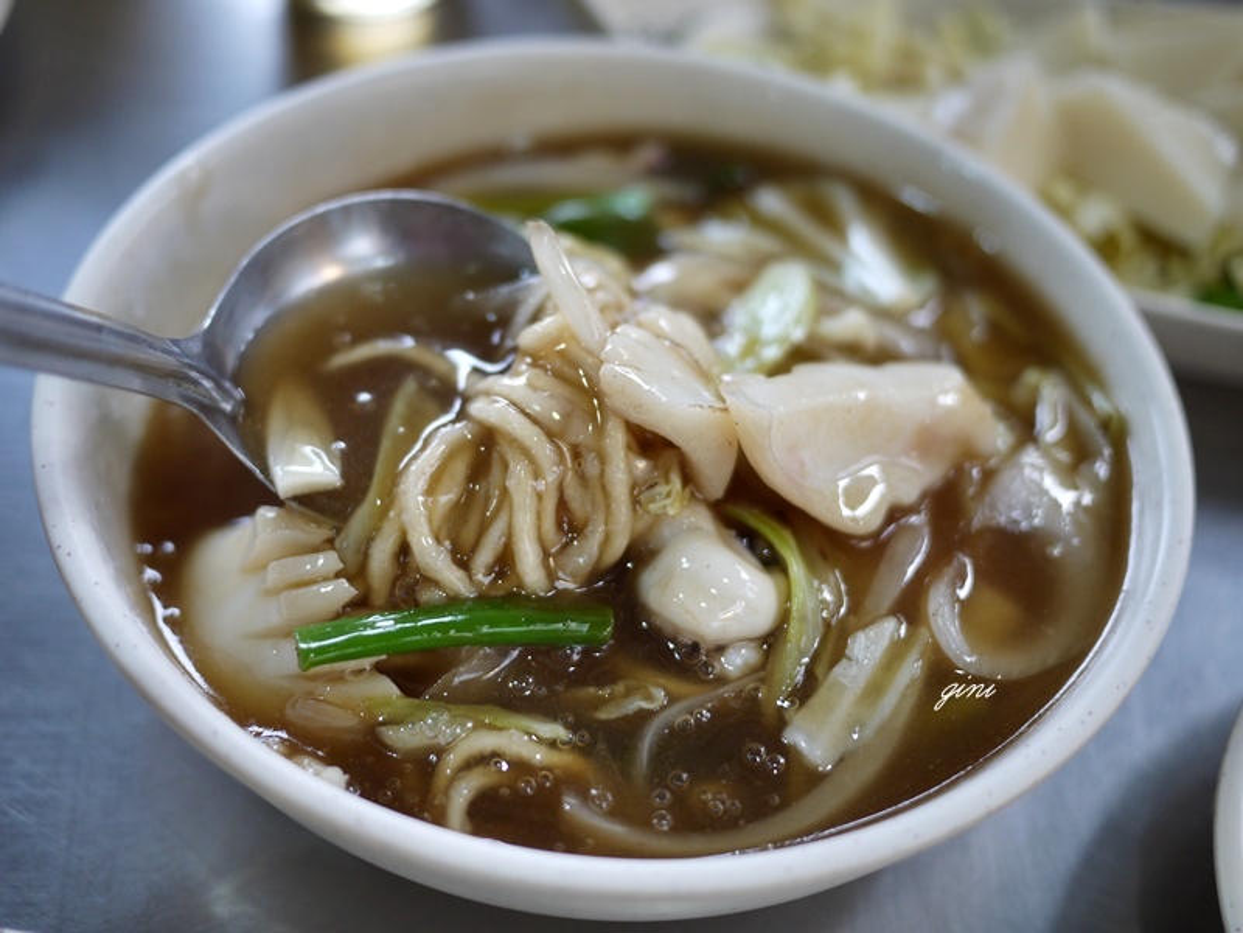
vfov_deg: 36.0
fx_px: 1436
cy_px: 466
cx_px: 622
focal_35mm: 40
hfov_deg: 46.8
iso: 125
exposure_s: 1/60
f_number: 1.7
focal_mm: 20
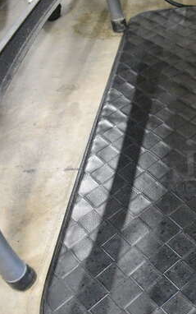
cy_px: 164
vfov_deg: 45.2
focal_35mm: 44
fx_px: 376
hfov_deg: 26.6
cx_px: 223
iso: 12800
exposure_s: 1/50
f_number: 3.5
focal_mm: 18
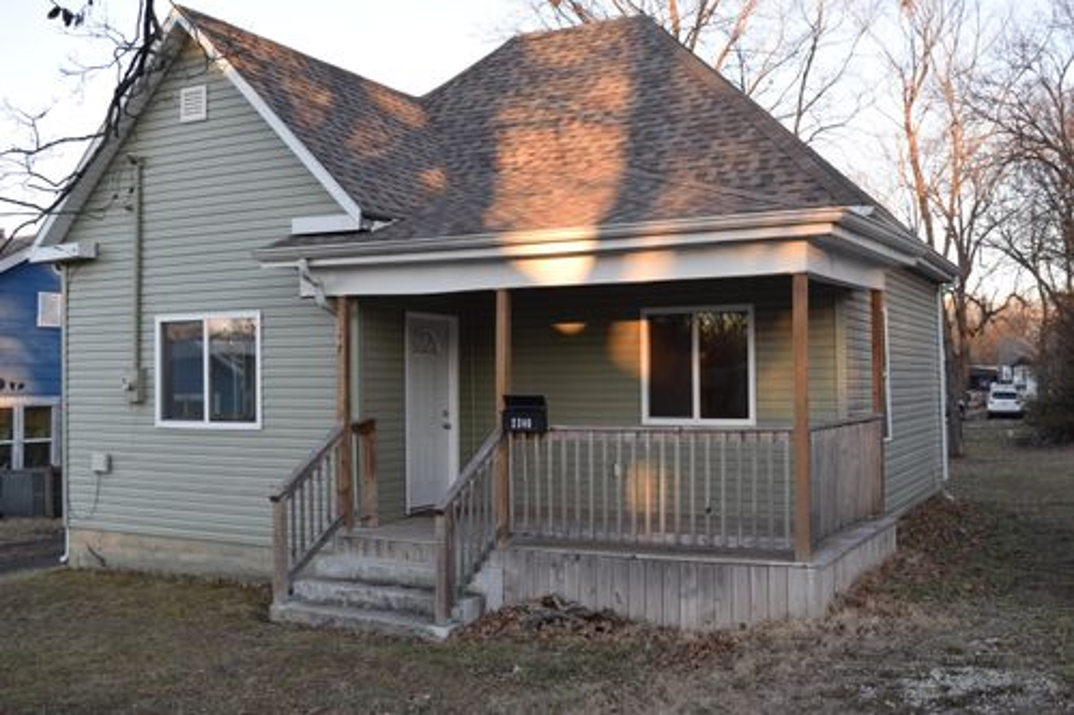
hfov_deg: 51.3
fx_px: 1118
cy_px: 358
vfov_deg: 35.5
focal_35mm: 38
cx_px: 537
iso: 400
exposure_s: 1/160
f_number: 6.3
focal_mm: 25
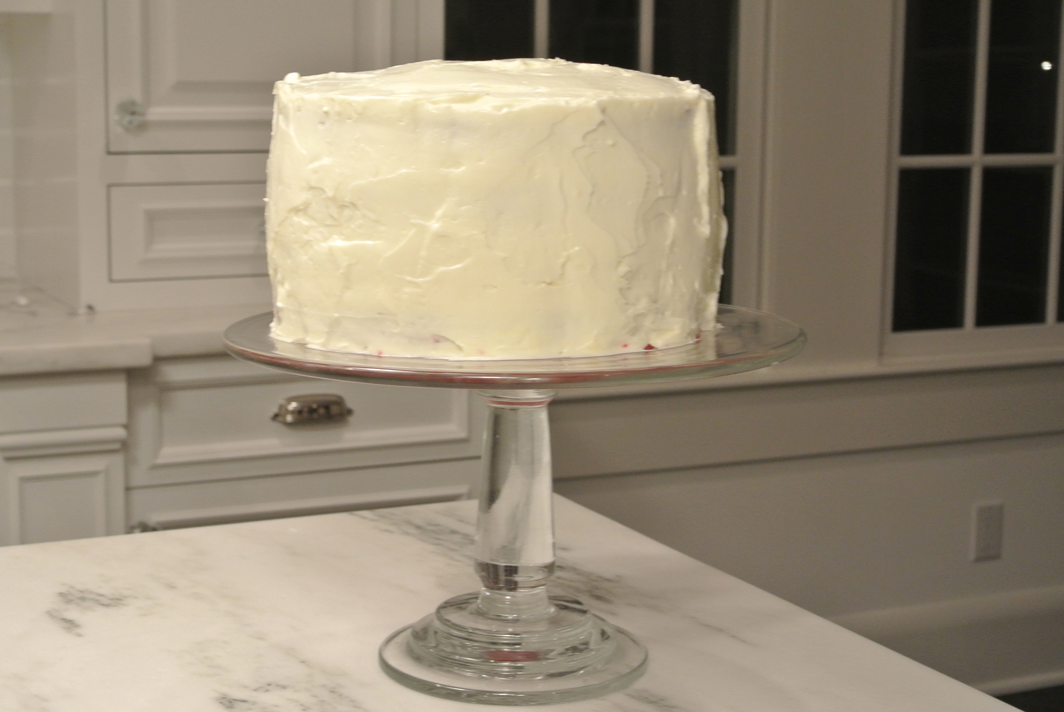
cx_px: 532
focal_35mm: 52
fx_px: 1539
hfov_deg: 38.1
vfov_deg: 26.1
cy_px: 356
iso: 560
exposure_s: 1/30
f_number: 4.8
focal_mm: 19.6
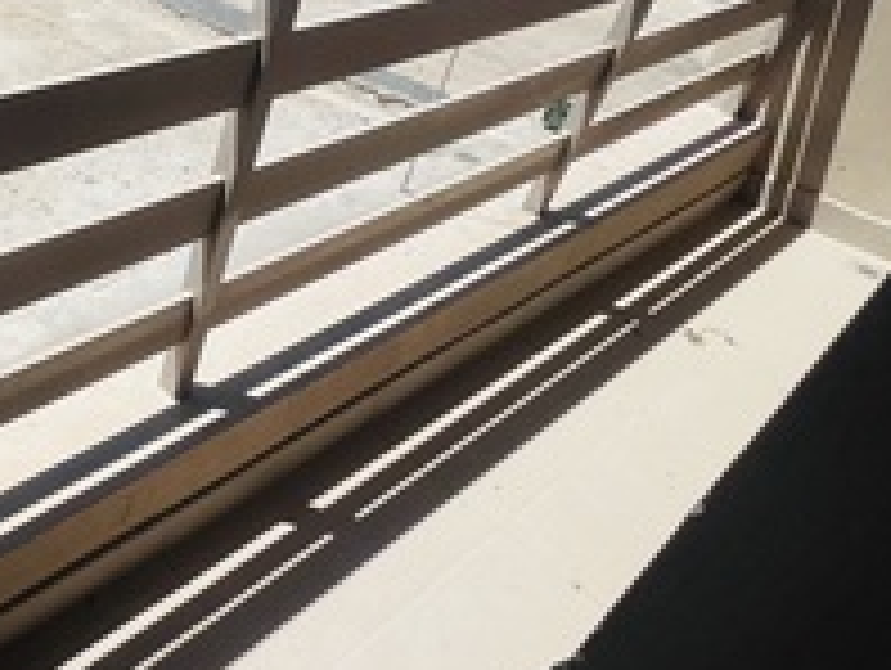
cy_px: 205
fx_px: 773
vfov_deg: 45.9
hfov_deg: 47.6
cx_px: -34
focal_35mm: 30
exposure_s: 1/2273
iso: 32
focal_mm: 1.57
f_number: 1.8
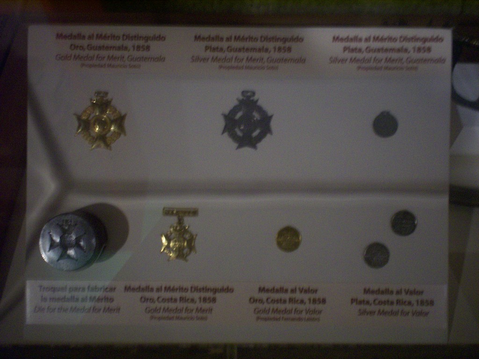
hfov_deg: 51.4
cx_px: 240
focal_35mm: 36
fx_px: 498
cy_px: 180
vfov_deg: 39.7
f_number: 4.5
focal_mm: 6
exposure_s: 1/5.66
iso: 200
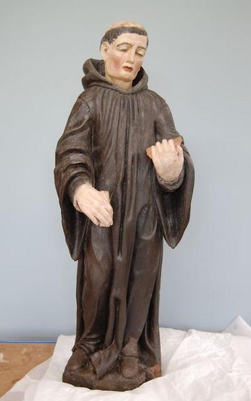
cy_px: 201
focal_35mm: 43
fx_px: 471
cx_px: 120
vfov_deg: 46.2
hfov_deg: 29.9
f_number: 4.2
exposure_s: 1/30
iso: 450
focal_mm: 28
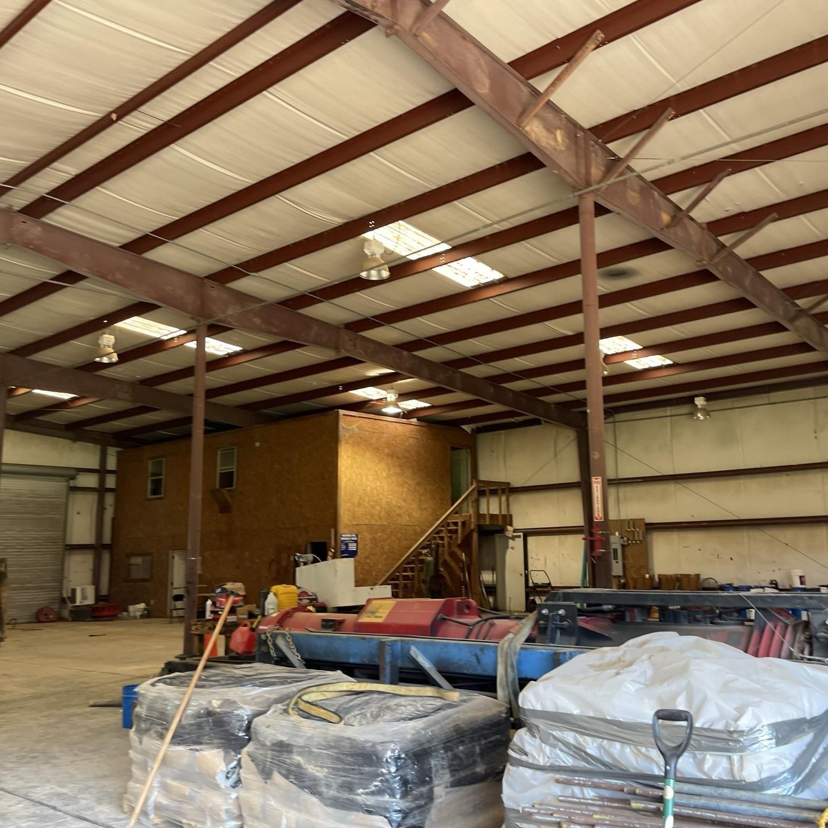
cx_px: 496
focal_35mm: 31
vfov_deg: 52.5
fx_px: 839
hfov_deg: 52.2
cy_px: 412
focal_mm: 5.1
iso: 80
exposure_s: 1/60
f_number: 1.6
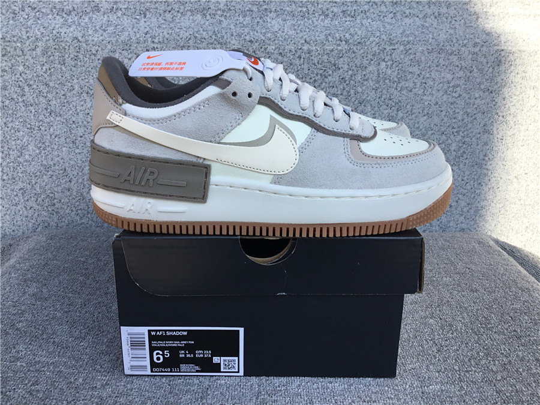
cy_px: 202
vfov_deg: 45.4
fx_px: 484
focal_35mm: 31
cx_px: 270
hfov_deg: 58.4
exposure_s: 1/525
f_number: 2.4
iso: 25
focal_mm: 3.3
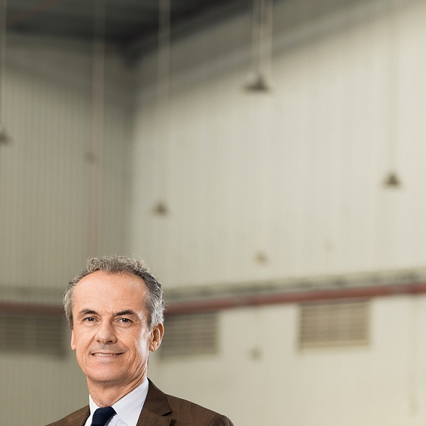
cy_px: 583
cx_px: -82
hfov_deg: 8.1
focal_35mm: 215
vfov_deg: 8.0
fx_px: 2993
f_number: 1.8
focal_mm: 50
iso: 100
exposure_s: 1/160
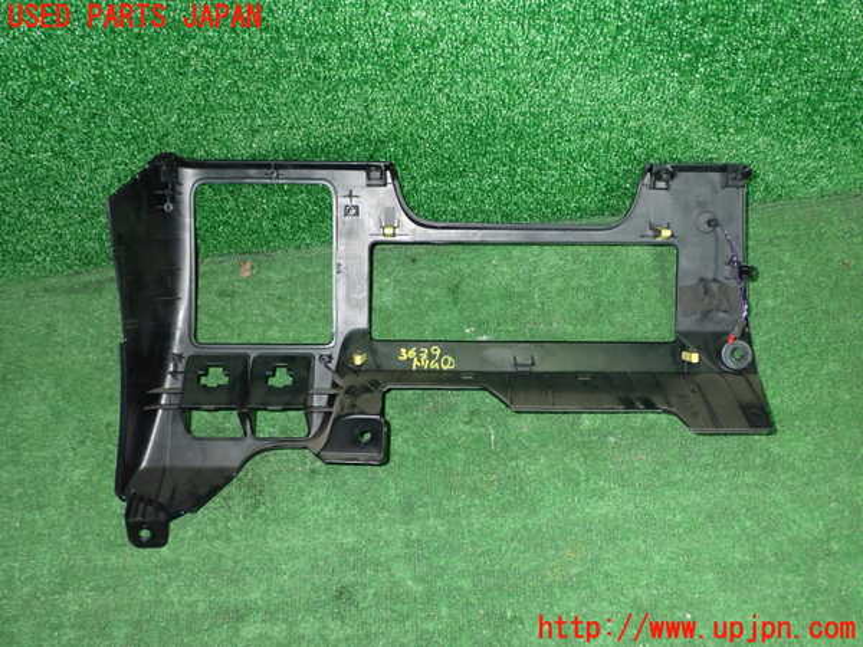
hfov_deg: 49.0
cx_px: 432
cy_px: 324
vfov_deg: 37.7
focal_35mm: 38
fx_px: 947
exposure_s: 1/40
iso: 1000
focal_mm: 6.83
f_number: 8
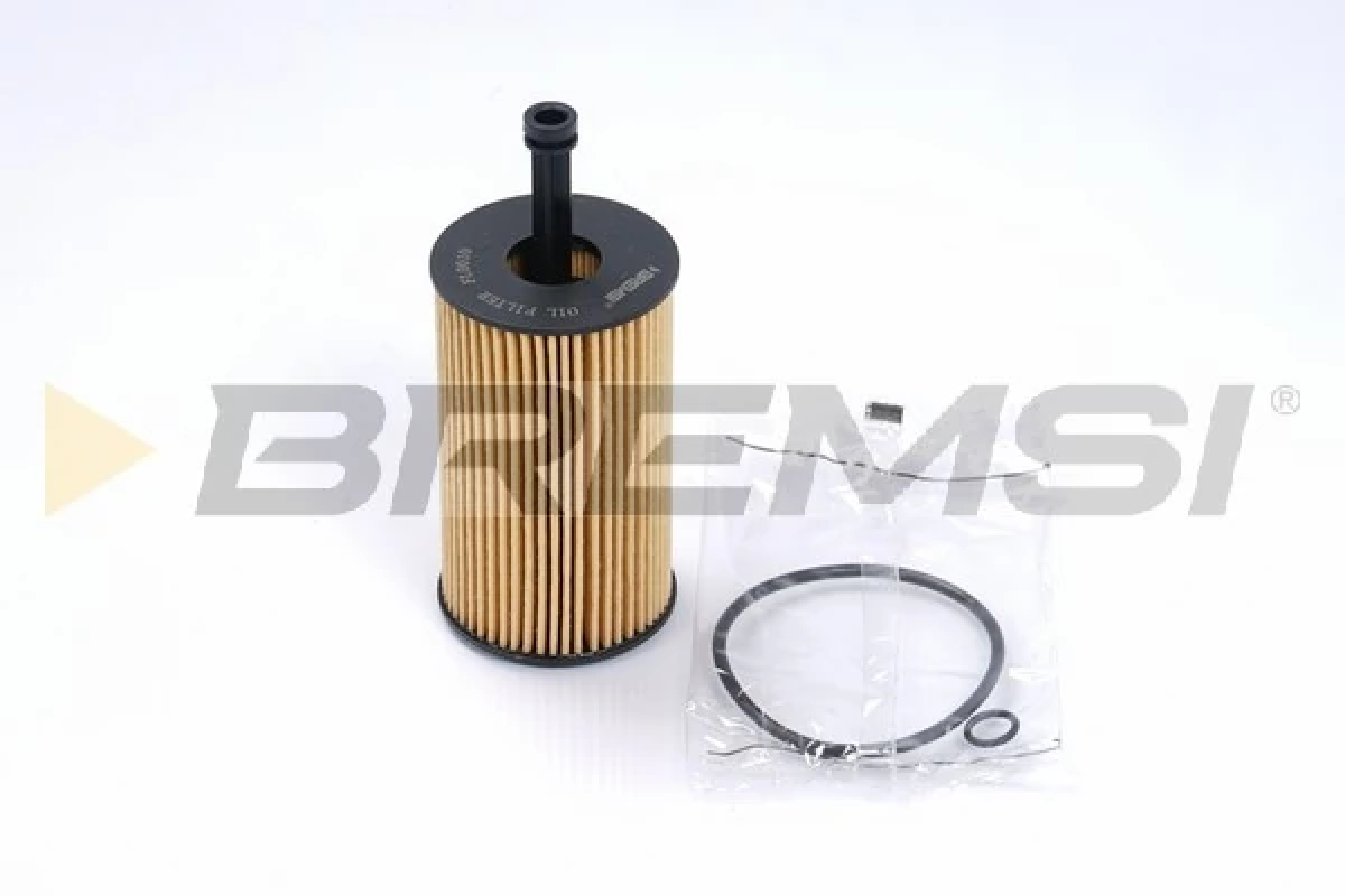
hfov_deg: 31.4
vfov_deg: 21.2
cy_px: 448
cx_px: 672
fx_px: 2391
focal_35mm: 64
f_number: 11
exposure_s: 1/250
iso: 50
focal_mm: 64
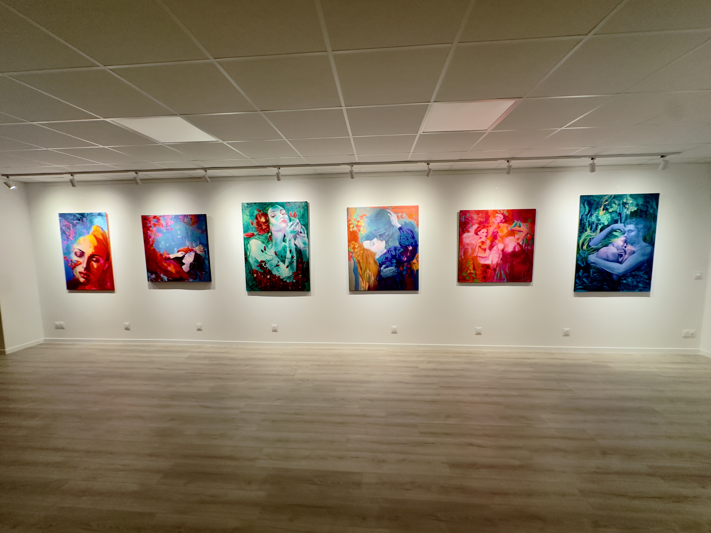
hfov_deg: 102.1
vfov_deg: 85.7
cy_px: 266
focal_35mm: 14
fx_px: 288
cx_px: 356
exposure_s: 1/50
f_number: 2.2
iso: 250
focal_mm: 2.22
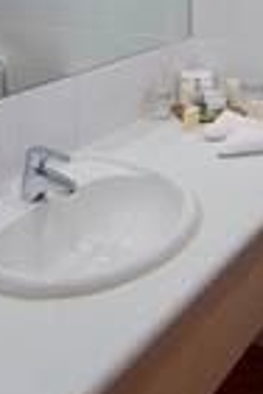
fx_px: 559
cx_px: 94
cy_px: -78
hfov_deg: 26.4
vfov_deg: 32.3
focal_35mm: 51
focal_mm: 10
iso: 100
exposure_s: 1/6
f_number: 4
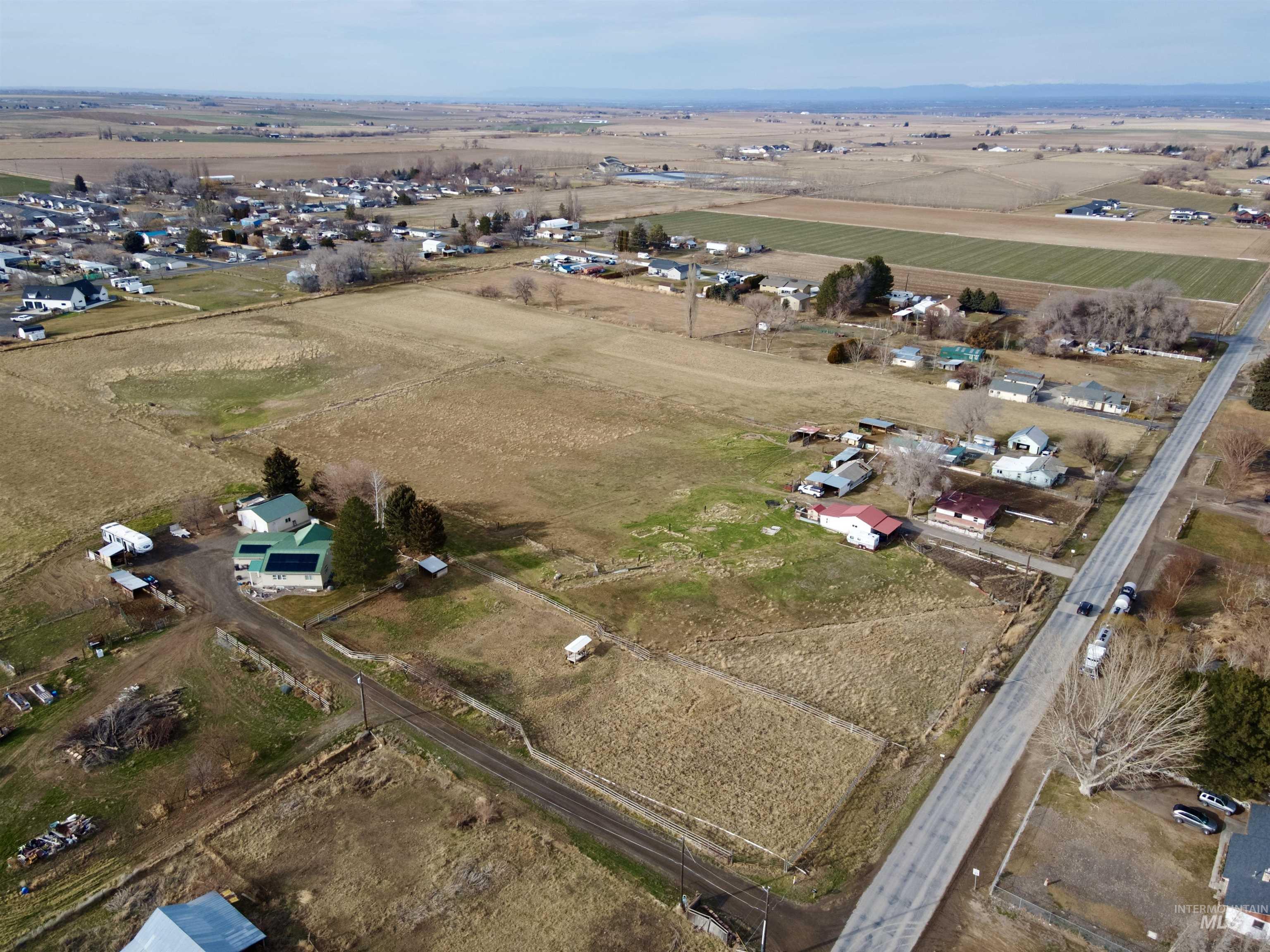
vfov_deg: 56.8
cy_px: 476
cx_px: 635
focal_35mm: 24
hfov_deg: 71.6
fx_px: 881
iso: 100
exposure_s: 1/640
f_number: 2.8
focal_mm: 4.5
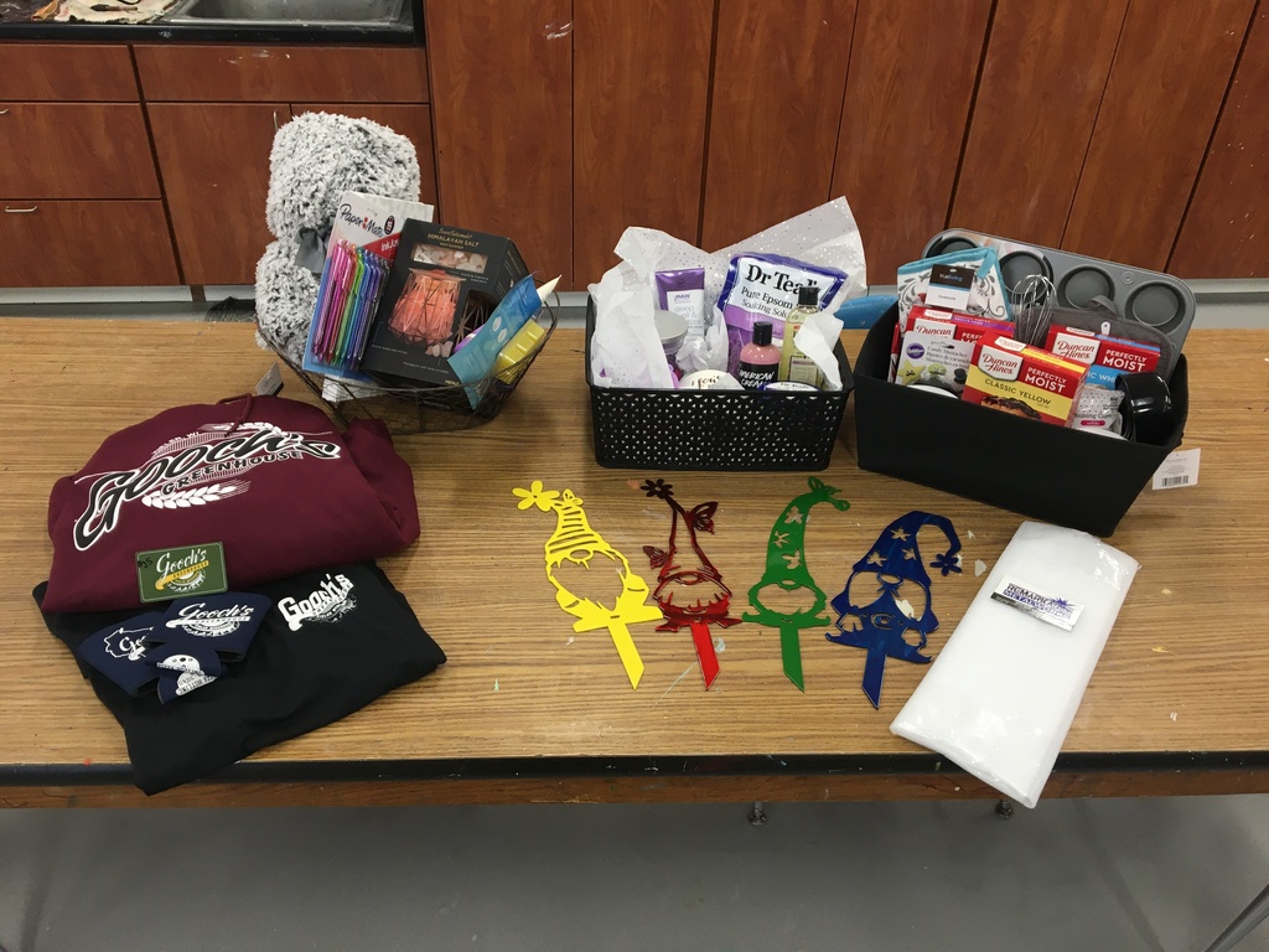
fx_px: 1063
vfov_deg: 48.2
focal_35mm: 29
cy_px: 476
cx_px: 634
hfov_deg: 61.7
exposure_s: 1/30
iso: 25
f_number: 2.2
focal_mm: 4.15
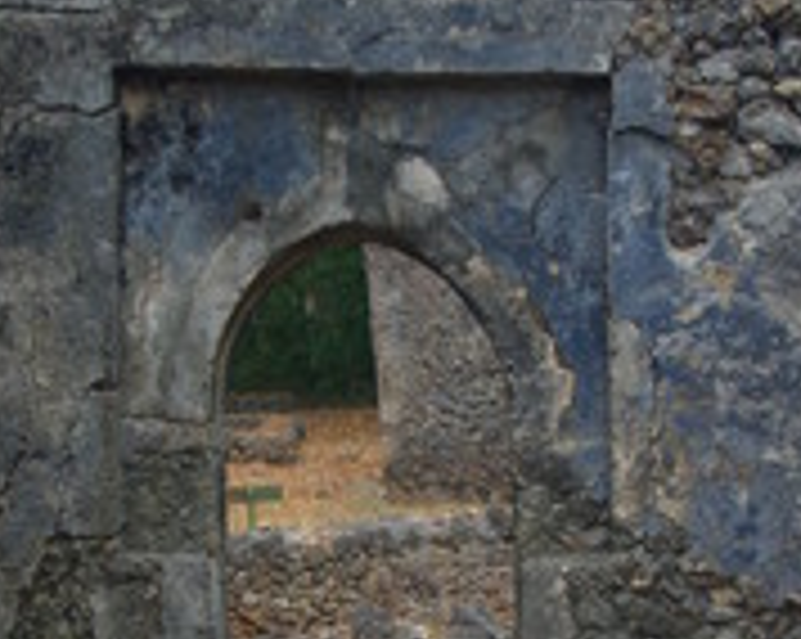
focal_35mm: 76
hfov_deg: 25.1
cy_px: 536
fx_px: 1800
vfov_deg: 19.9
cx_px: 342
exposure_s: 1/30
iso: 200
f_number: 4
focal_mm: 20
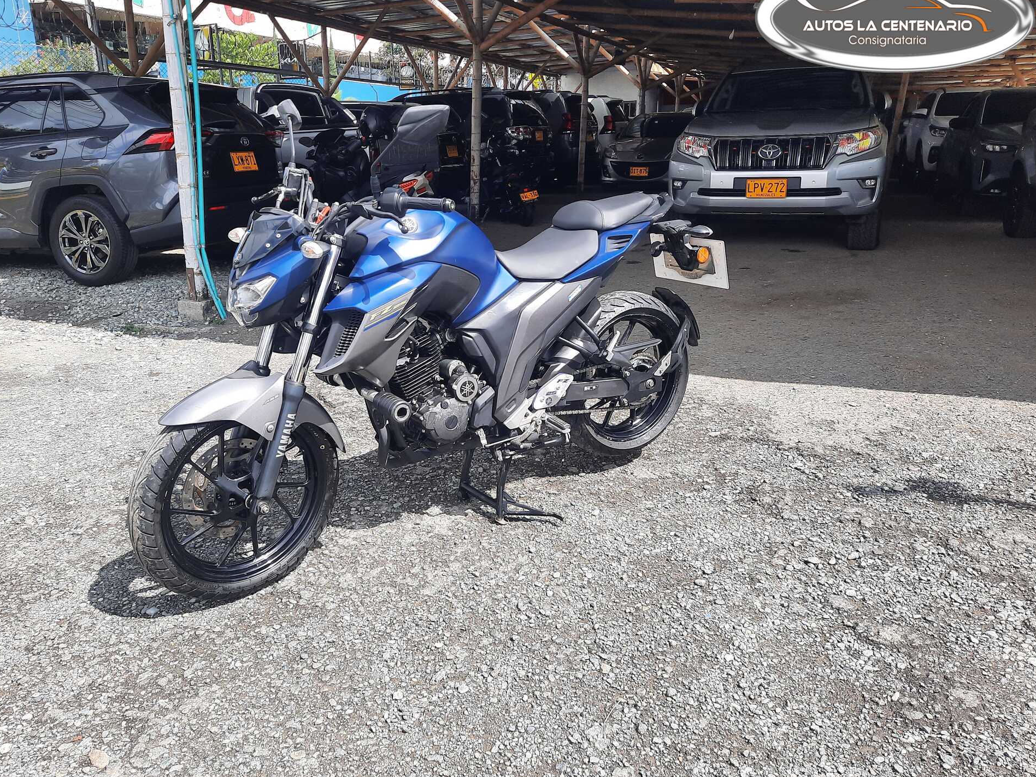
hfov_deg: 65.3
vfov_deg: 51.3
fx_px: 808
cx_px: 484
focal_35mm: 27
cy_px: 372
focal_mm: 4.6
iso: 32
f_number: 2
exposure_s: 1/555
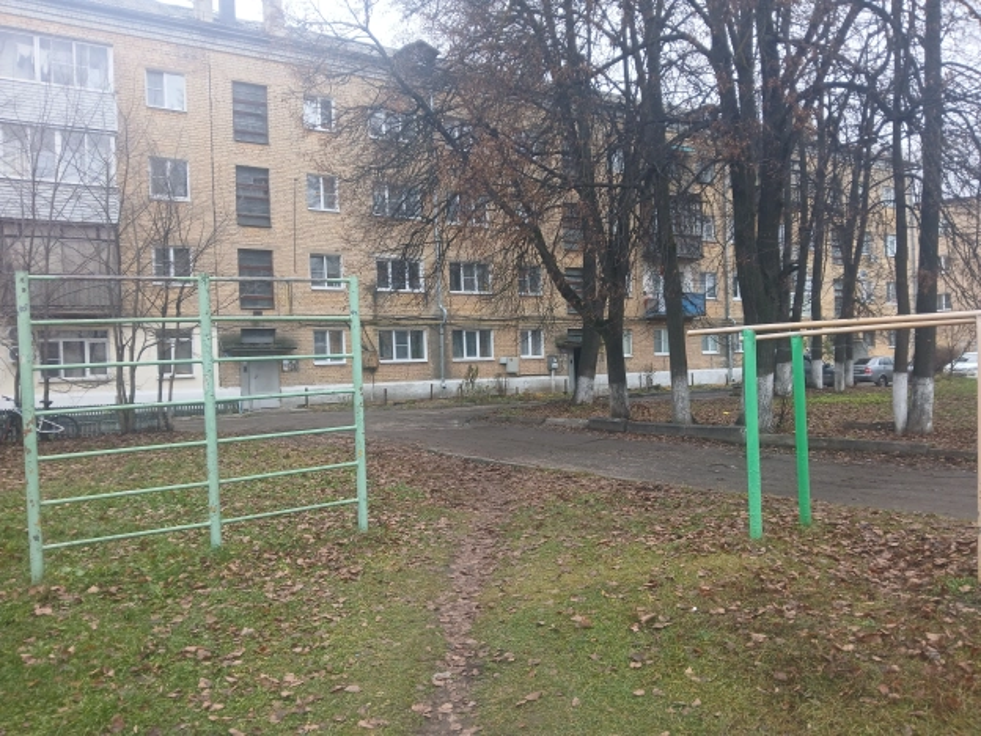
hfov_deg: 67.3
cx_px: 490
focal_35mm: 26
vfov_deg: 53.1
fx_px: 737
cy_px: 368
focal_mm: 3.98
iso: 40
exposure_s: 1/50
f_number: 1.8
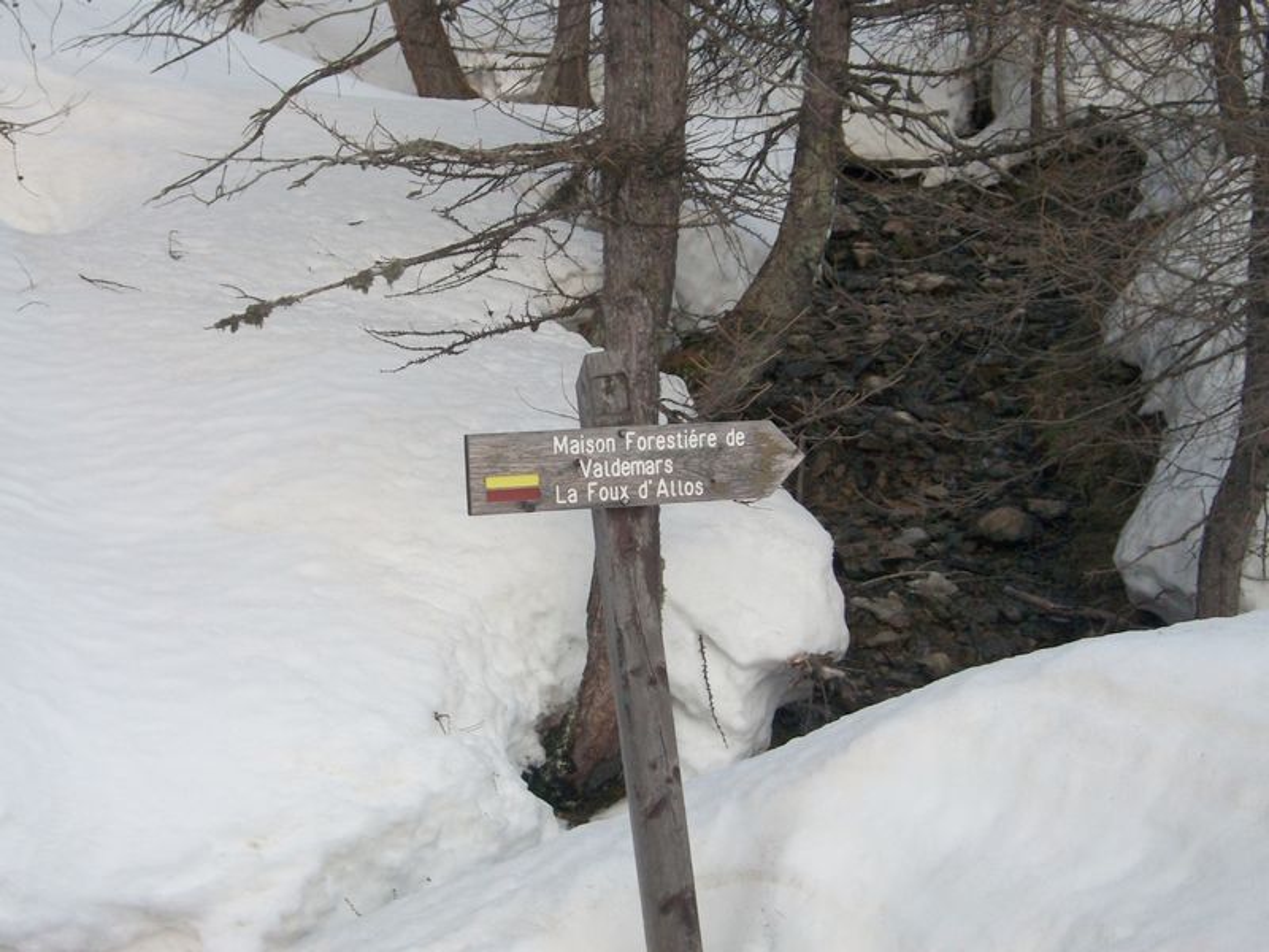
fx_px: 2420
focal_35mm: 66
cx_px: 634
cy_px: 476
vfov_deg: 22.3
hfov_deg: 29.4
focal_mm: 11
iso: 80
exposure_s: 1/160
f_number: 4.1
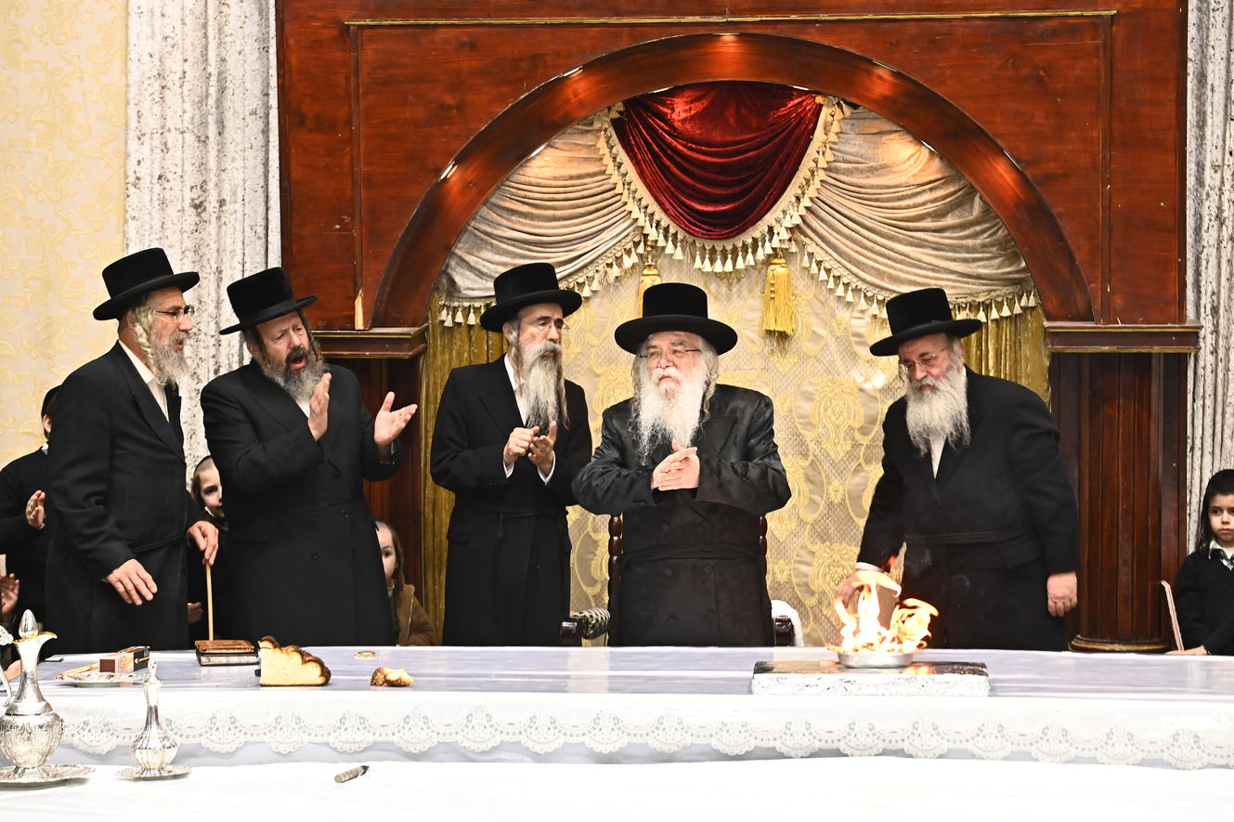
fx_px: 5414
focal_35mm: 158
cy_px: 399
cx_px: 634
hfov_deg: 13.0
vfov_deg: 8.7
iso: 1600
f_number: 7.1
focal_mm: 150
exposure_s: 1/160
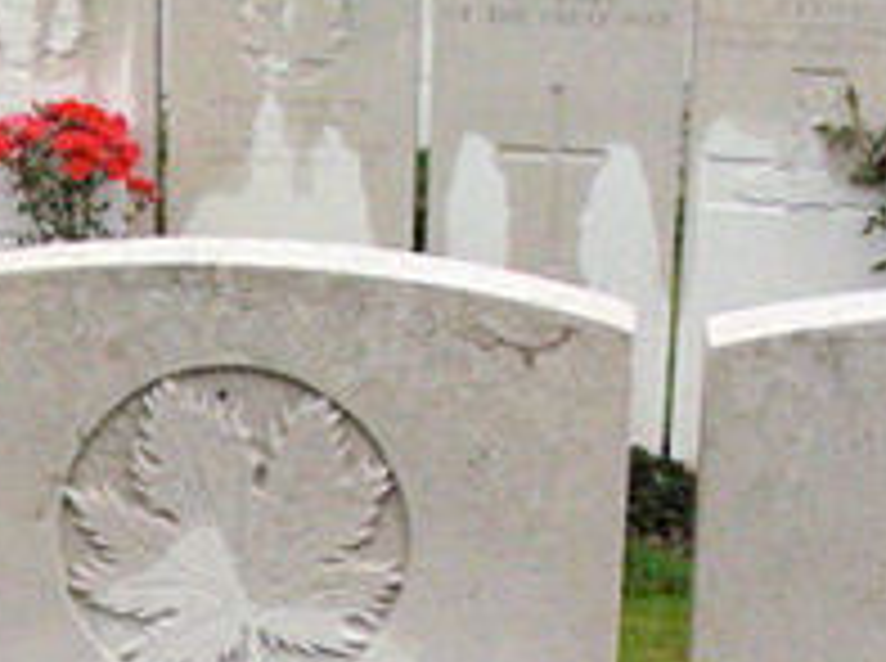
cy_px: 856
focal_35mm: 116
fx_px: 2964
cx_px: 126
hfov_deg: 16.8
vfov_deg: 12.4
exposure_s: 1/415
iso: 400
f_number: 4
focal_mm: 6.3
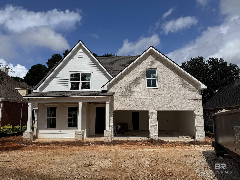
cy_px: 90
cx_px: 120
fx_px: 166
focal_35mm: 24
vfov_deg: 56.8
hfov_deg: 71.6
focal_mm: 6.76
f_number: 1.78
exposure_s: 1/10417
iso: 80
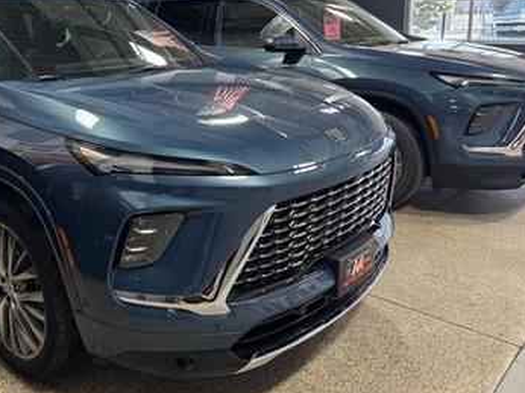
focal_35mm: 35
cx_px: 147
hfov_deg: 51.0
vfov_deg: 40.2
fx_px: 530
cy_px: 135
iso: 250
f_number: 1.78
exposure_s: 1/60
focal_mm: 6.76
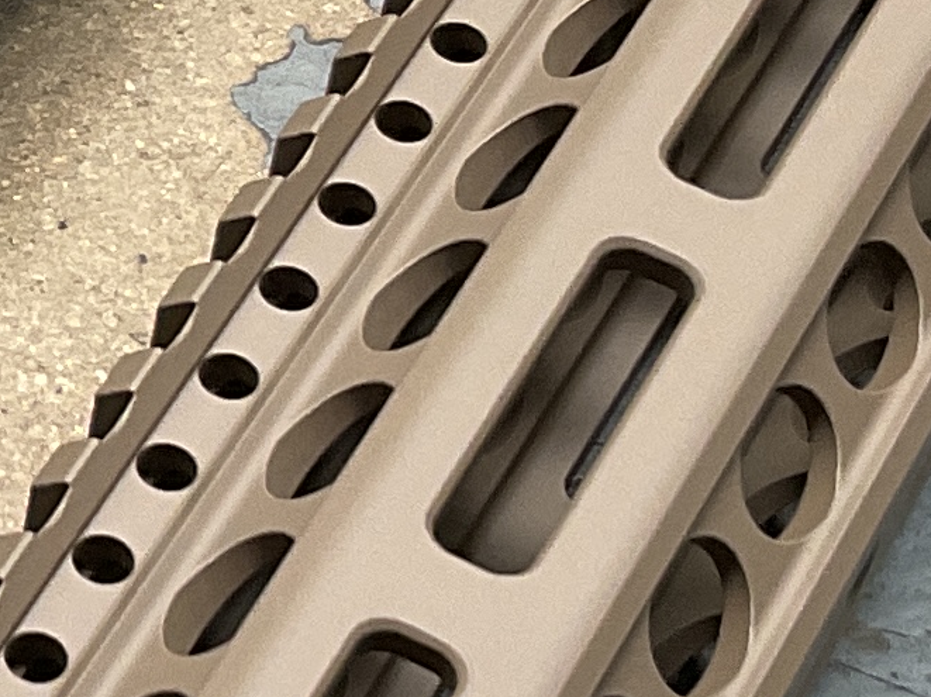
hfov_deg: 10.7
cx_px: -569
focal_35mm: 177
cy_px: 165
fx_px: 4758
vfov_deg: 8.4
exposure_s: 1/120
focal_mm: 3
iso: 64
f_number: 1.8
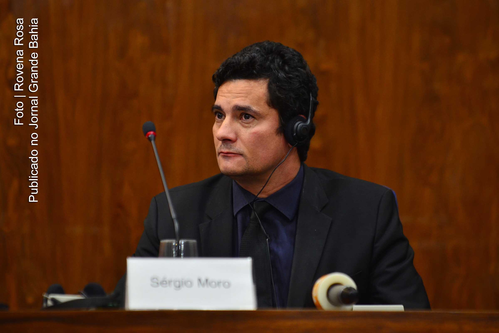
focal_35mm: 300
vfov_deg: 4.6
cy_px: 166
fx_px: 4158
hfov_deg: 6.9
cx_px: 250
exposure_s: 1/60
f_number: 3.5
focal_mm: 200
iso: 800
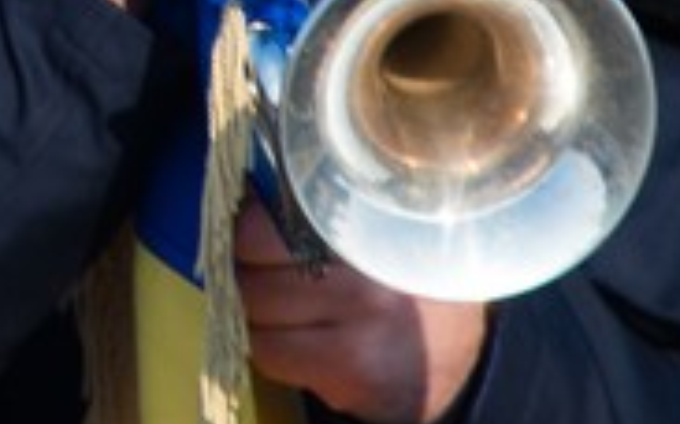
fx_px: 44418
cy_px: -640
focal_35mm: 2399
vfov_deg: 0.5
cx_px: -377
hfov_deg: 0.9
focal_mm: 300
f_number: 7.1
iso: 100
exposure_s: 1/200
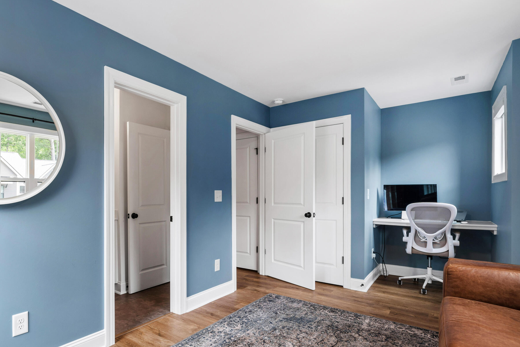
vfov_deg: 64.4
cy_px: 189
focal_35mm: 19
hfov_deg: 85.7
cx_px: 205
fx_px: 274
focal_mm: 10
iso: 100
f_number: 8
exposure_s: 1/4
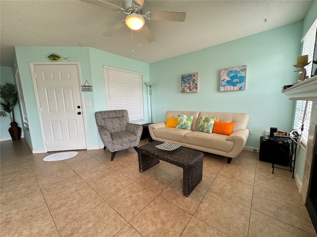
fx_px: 128
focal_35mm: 14
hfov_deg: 102.1
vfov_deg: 85.7
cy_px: 118
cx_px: 158
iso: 200
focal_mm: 2.22
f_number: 2.2
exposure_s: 1/60
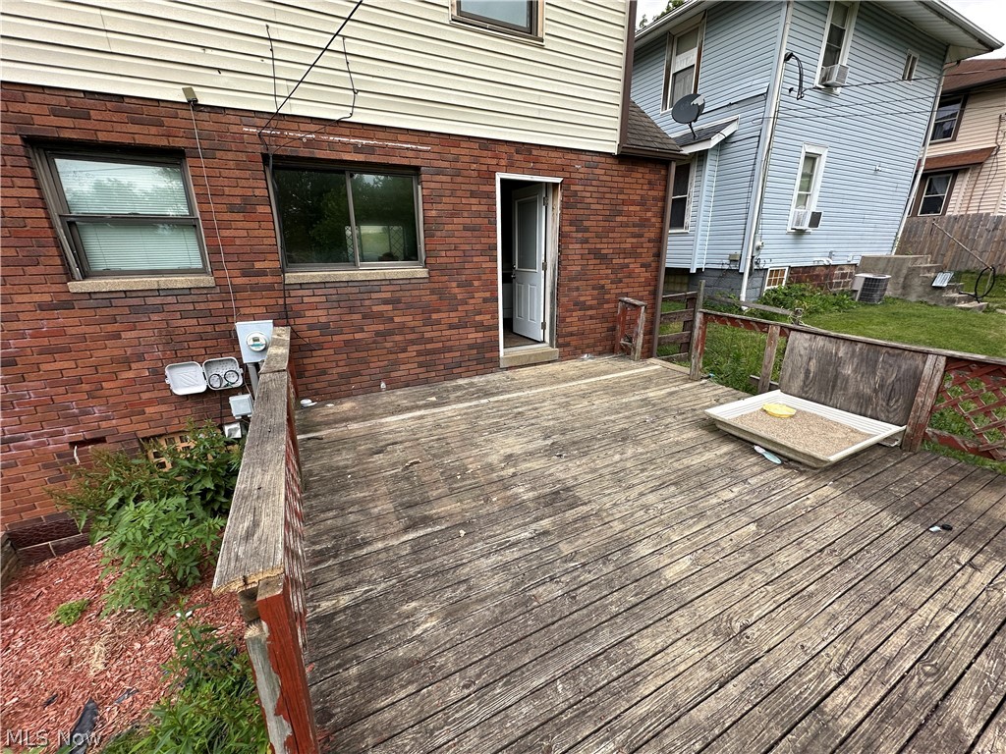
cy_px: 377
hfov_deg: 102.1
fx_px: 407
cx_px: 503
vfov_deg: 85.7
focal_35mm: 14
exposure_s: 1/378
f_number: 2.2
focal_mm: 2.22
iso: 40
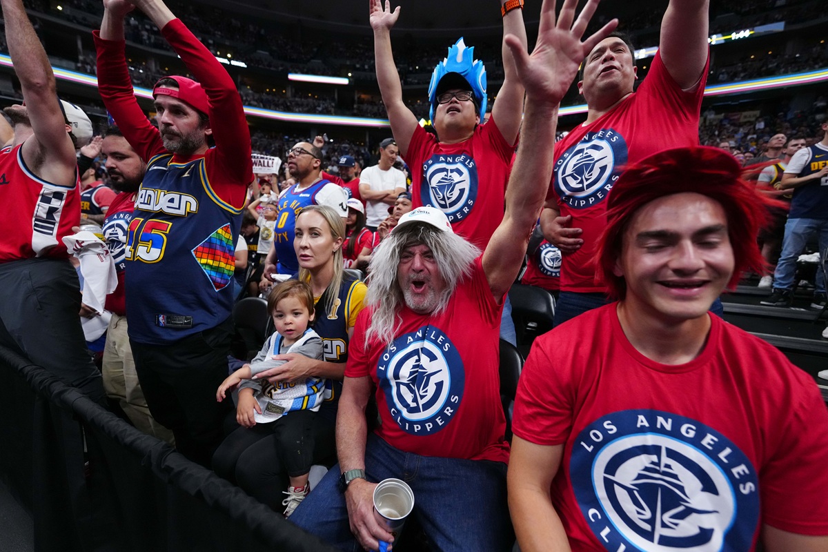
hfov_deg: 104.3
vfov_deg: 81.2
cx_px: 414
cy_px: 276
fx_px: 322
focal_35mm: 14
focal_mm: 14
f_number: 2.8
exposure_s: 1/1600
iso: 4000
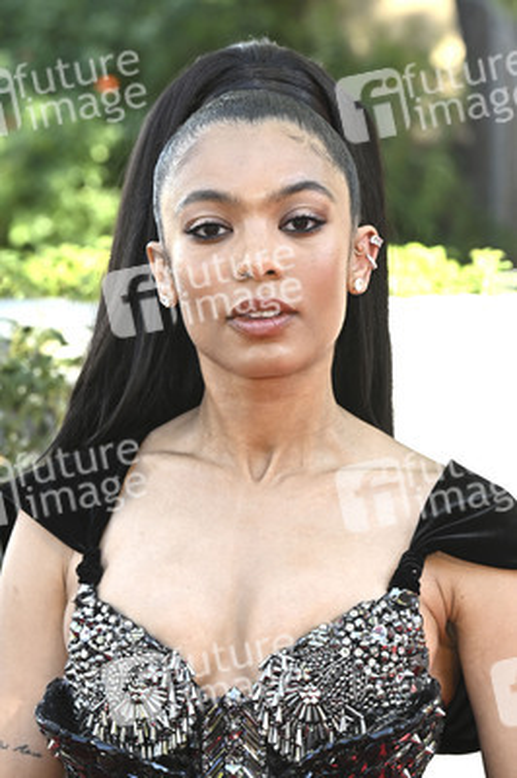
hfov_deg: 10.1
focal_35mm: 135
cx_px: 258
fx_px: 2913
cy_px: 389
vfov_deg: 15.2
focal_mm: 90
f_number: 5.6
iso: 640
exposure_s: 1/320
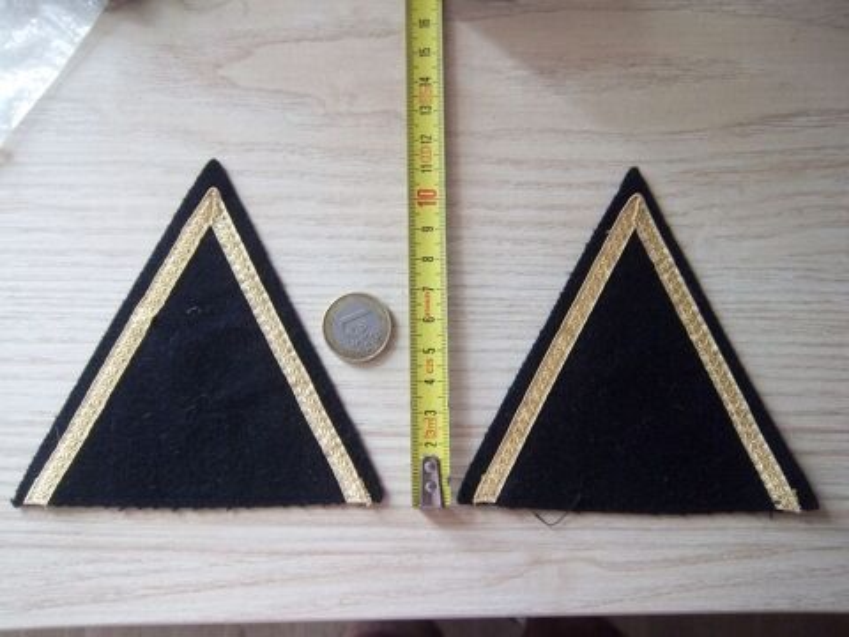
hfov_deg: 63.4
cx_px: 424
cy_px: 318
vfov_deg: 49.7
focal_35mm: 28
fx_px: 687
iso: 160
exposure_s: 1/20
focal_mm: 5.05
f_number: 3.5
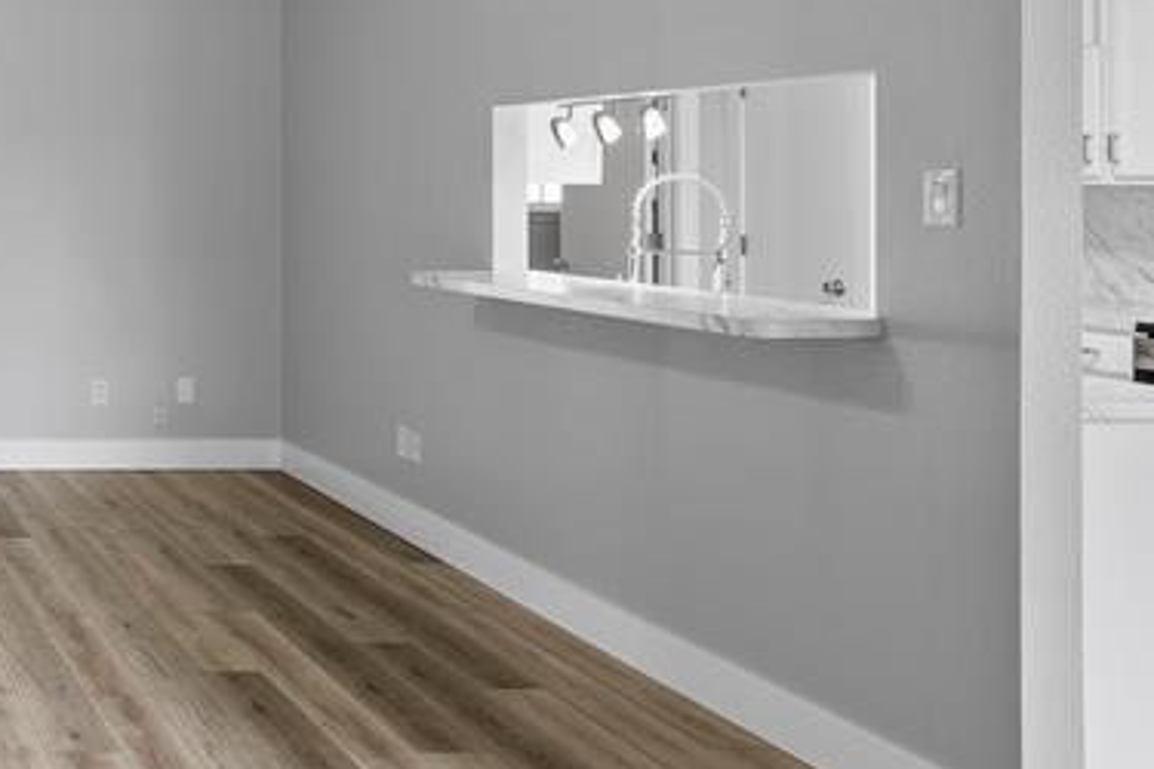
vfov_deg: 31.9
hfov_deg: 36.3
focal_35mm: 41
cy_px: 175
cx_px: -240
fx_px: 1314
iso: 320
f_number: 9
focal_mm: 15
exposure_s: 1
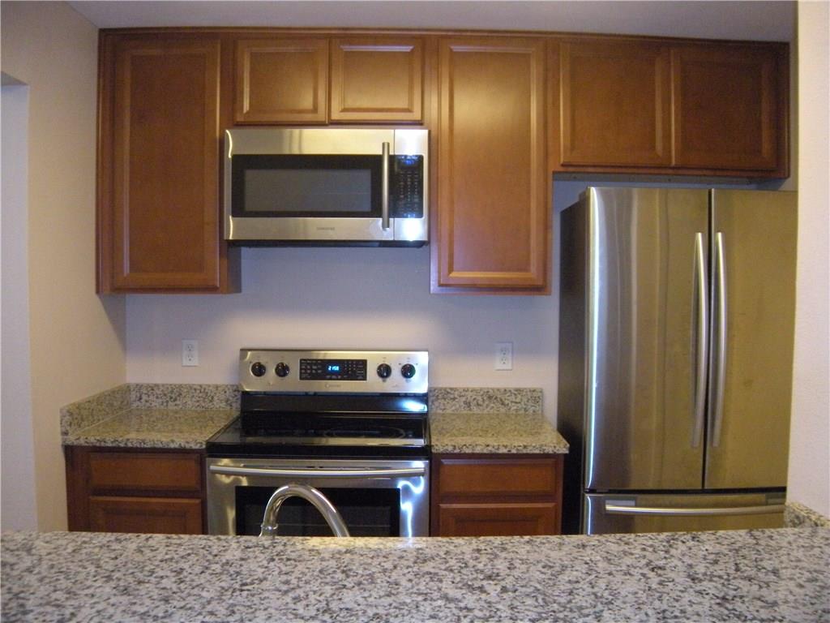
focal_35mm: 35
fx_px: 839
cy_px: 312
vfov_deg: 40.7
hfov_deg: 52.6
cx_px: 415
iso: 400
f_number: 3.8
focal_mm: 5.9
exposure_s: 1/30
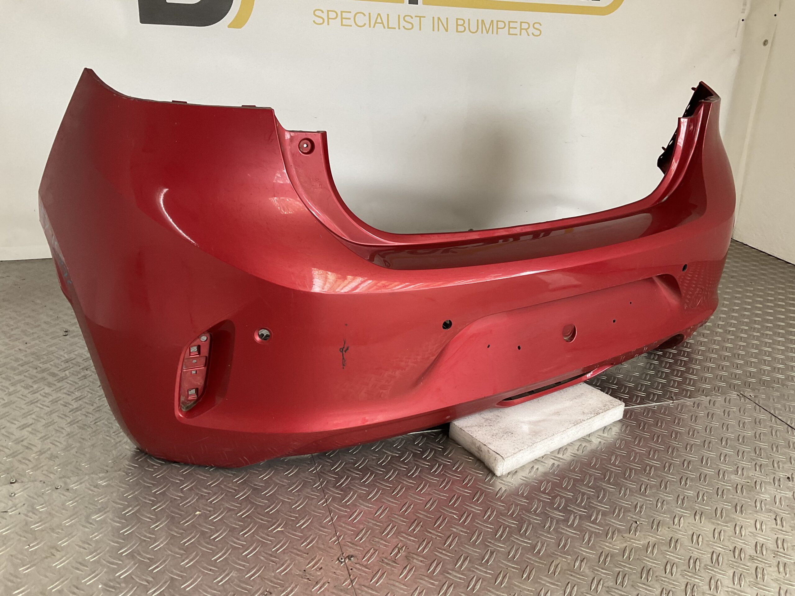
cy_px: 298
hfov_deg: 61.7
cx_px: 398
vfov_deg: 48.2
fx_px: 666
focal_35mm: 29
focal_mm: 3
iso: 50
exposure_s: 1/50
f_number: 1.8
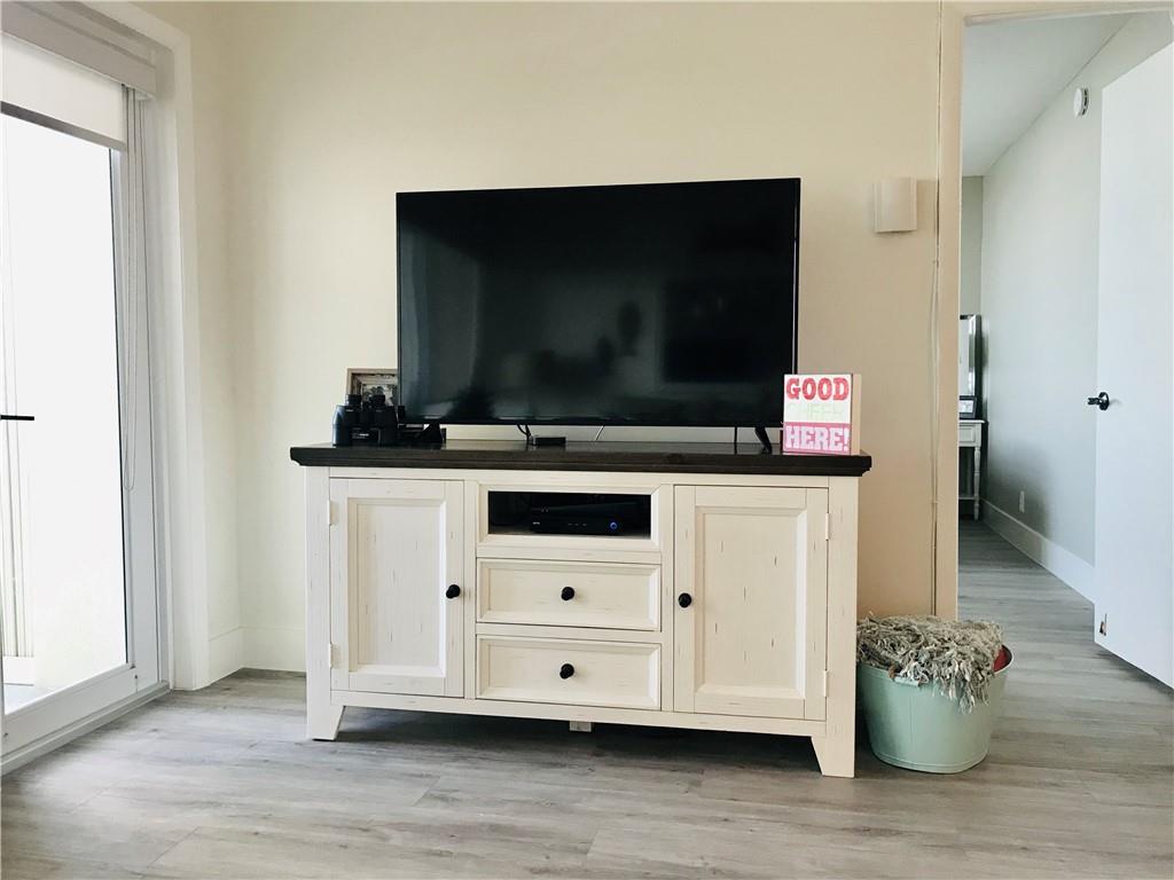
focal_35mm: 28
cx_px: 587
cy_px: 440
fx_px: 950
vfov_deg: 49.7
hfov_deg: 63.4
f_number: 1.8
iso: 40
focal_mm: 3.99
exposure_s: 1/30
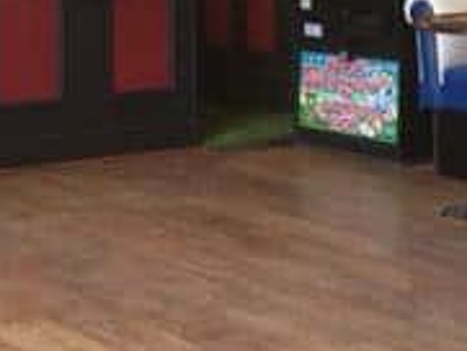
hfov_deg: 18.9
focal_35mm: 103
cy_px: -72
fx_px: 1390
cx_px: 89
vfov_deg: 14.0
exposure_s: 1/20
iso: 125
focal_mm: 4.28
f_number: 2.4
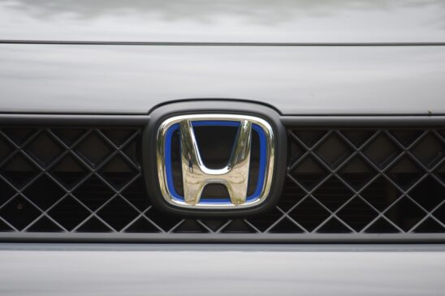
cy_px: 148
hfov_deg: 4.6
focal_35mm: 450
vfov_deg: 3.1
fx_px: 5561
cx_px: 222
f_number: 5.6
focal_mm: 300
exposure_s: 1/250
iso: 400
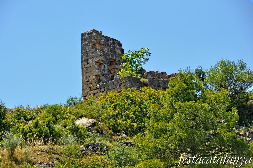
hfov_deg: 12.2
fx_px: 1179
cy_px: 84
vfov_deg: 8.1
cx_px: 126
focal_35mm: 168
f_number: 8
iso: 640
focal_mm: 112
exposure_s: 1/1000
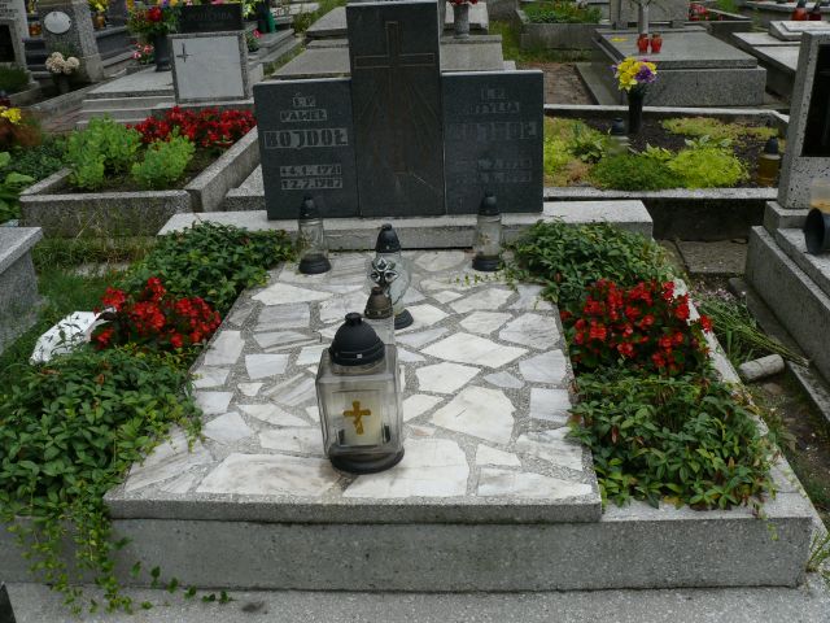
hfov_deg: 52.6
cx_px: 415
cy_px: 312
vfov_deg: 40.7
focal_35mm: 35
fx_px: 839
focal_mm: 7.4
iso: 100
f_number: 4
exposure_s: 1/160
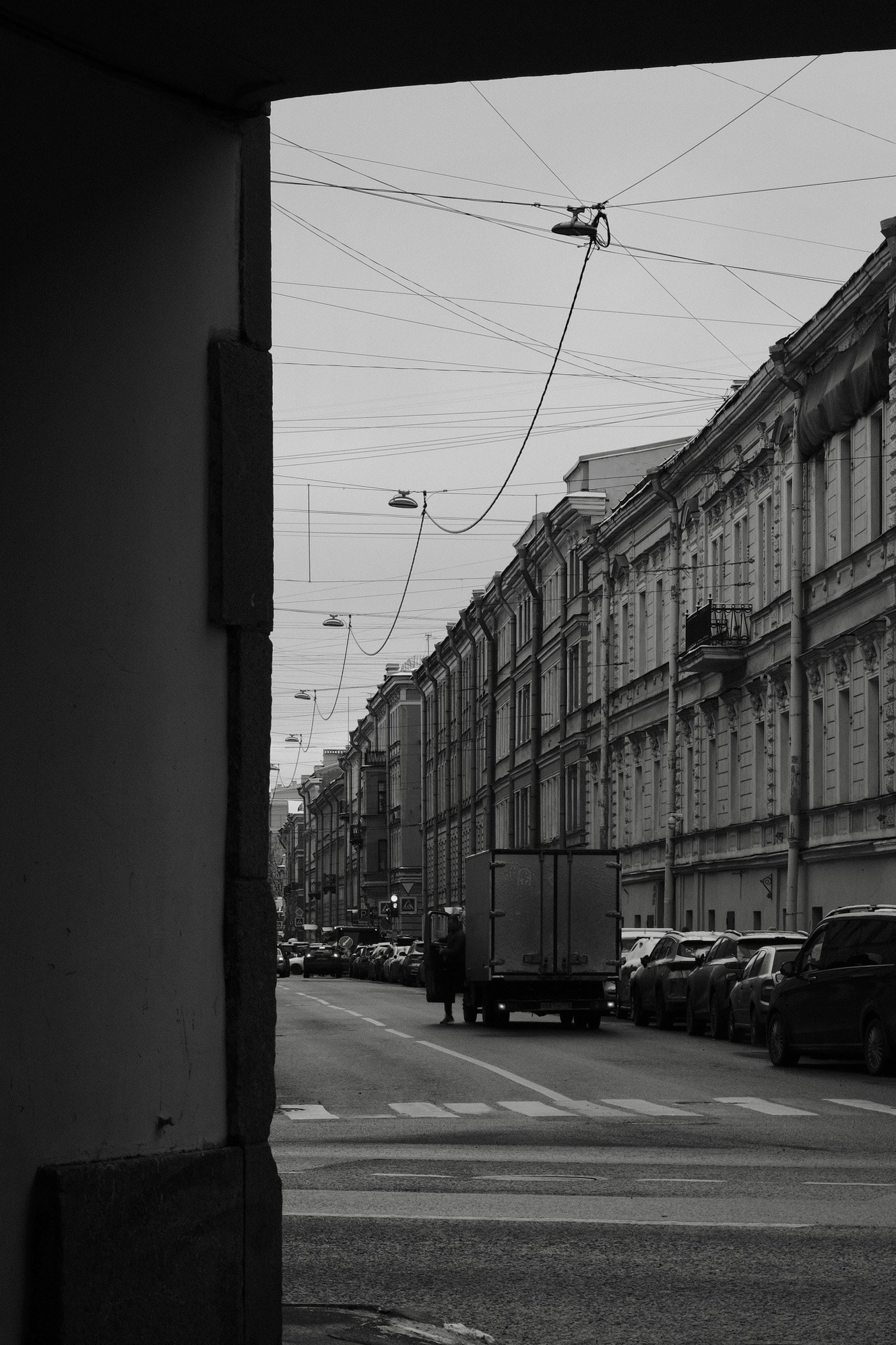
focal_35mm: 102
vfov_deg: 19.9
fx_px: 3808
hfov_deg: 13.3
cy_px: 940
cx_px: 797
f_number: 8
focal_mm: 35
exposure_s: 1/30
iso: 125
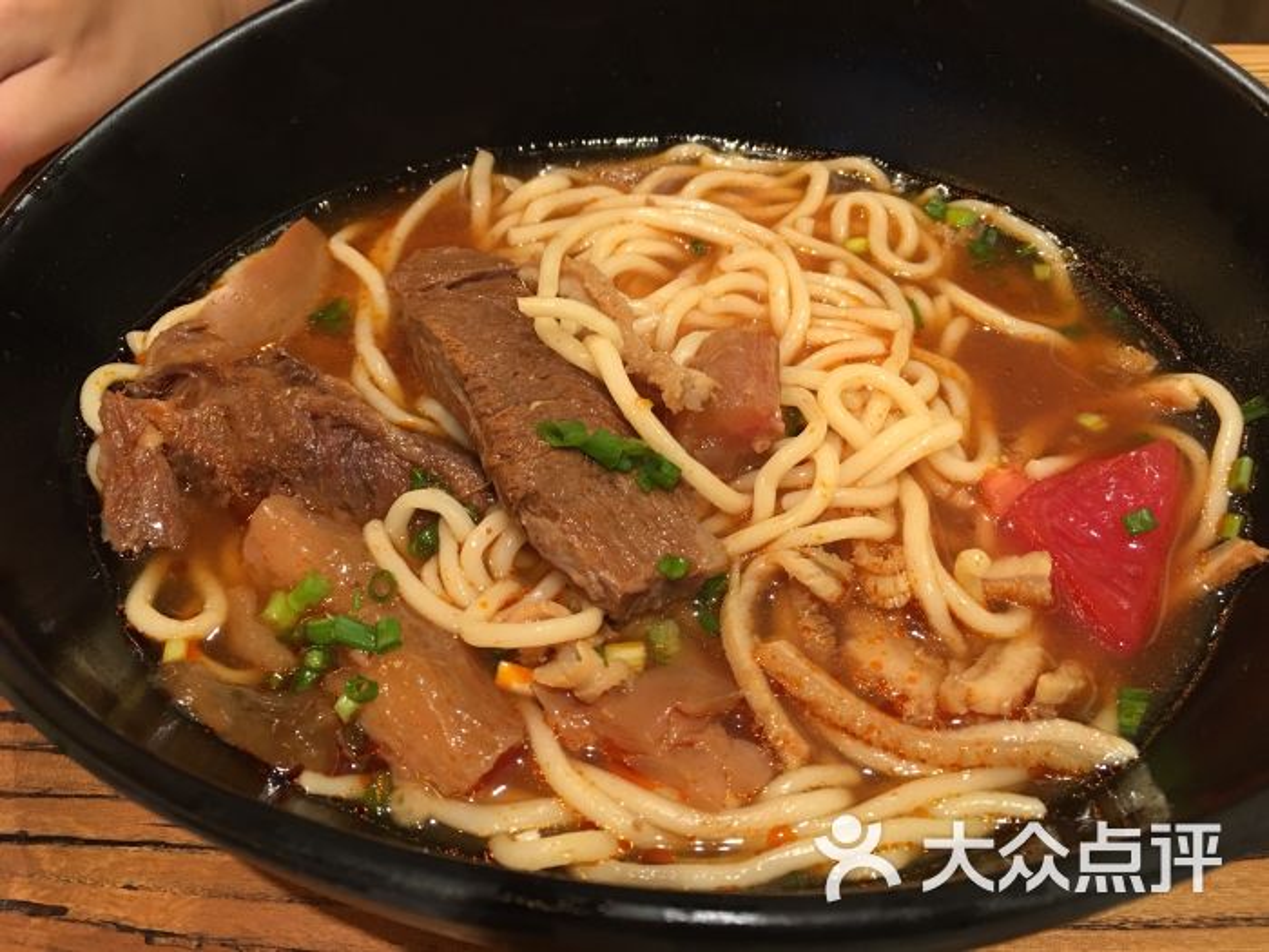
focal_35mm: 29
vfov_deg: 48.2
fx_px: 1063
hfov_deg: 61.7
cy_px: 476
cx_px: 634
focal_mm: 4.15
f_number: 2.2
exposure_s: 1/17
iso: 80
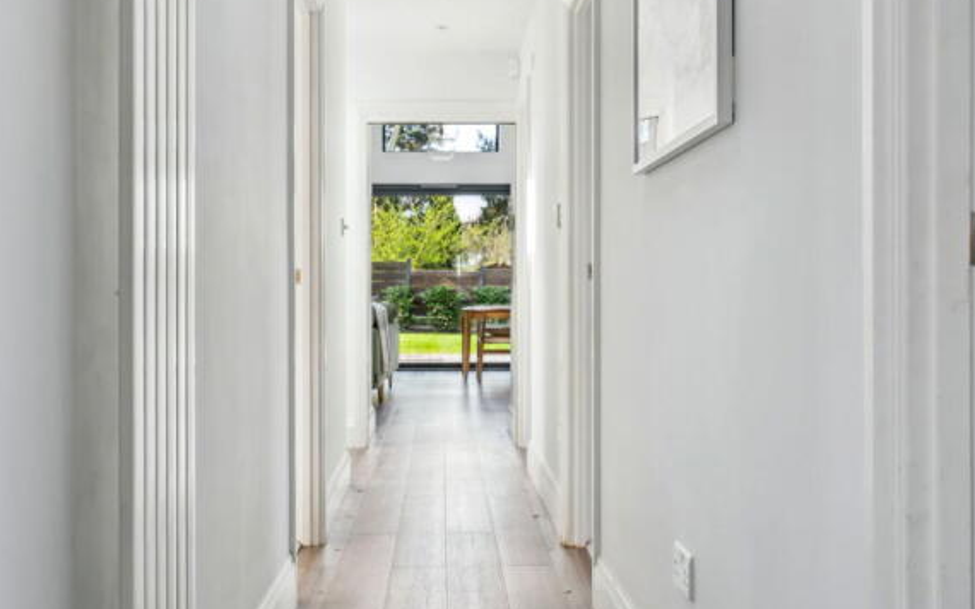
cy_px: 307
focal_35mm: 41
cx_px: 466
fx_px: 1089
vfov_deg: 31.2
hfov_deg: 48.2
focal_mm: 35
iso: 640
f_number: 8
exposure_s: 1/40
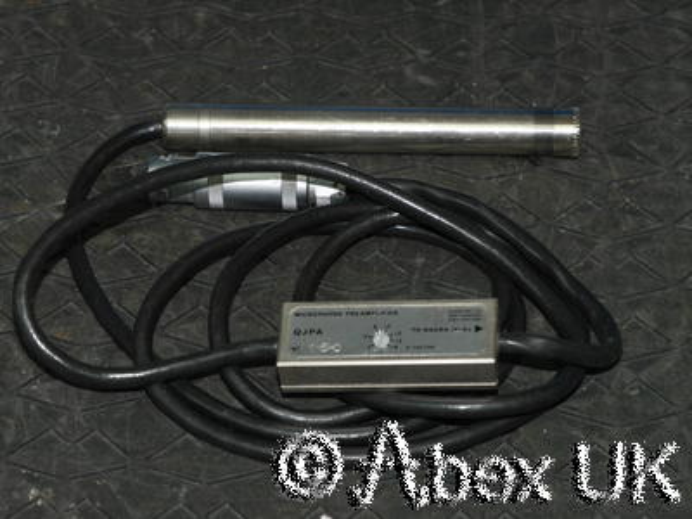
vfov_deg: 11.4
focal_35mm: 130
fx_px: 2599
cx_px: 346
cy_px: 260
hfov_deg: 15.2
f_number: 11
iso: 400
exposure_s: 1/60
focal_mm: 65
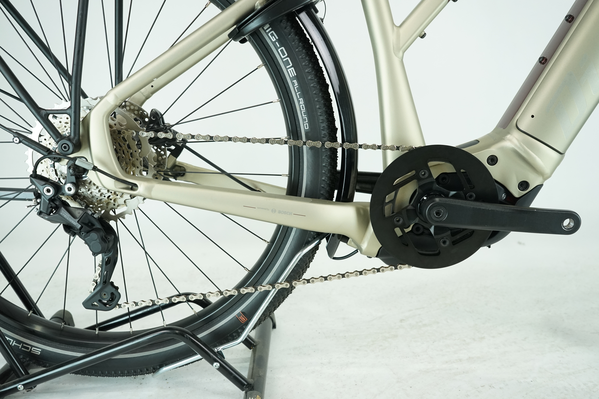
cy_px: 200
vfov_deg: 41.1
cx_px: 300
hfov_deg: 58.7
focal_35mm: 32
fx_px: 532
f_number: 5.6
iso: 1600
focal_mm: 32
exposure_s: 1/200
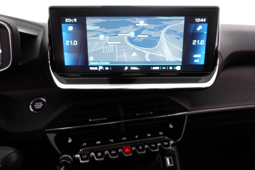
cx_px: 128
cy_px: 85
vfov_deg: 53.1
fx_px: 170
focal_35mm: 24
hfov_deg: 73.7
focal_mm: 9.4
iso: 500
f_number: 1.8
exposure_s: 1/30
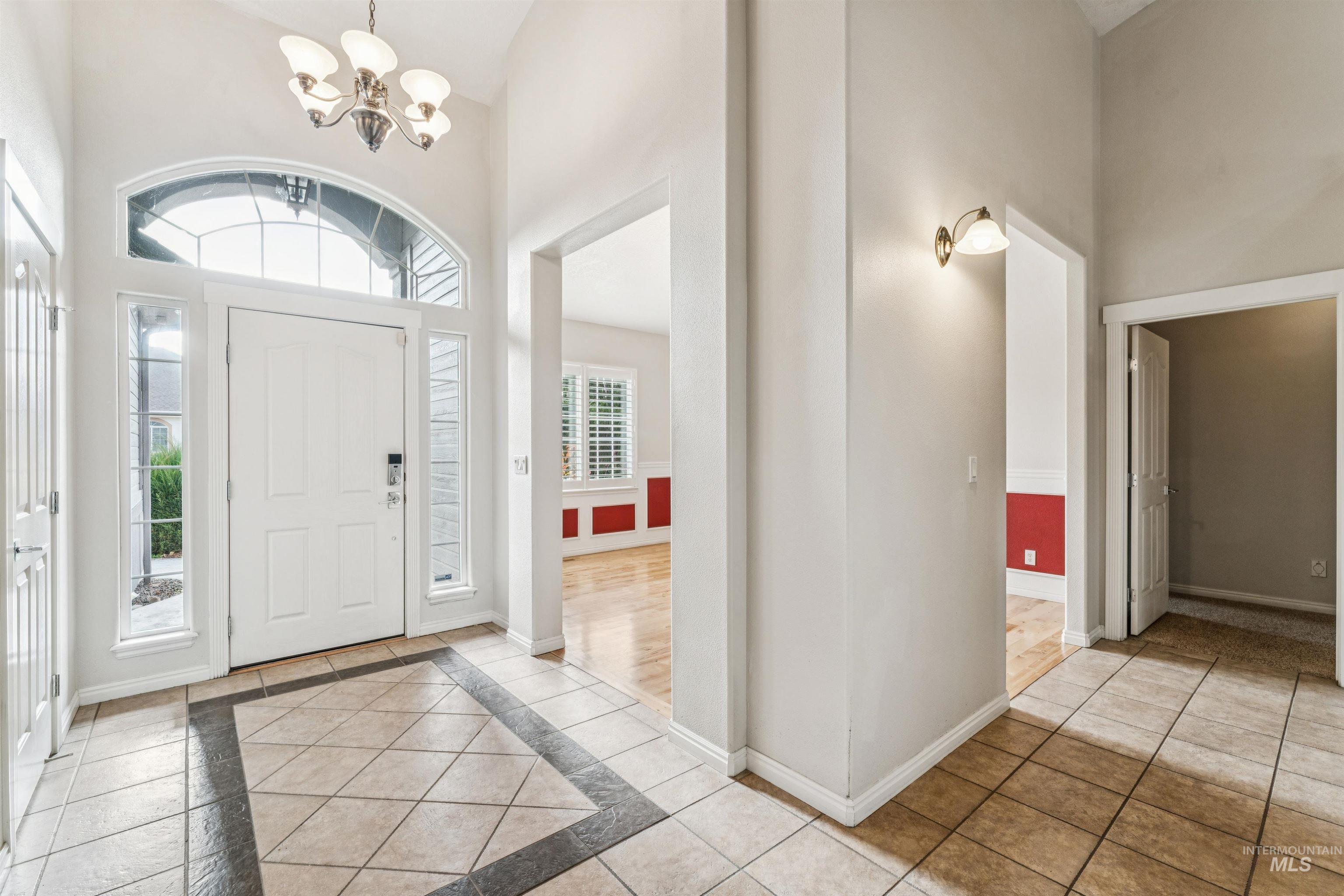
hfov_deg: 98.5
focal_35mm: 16
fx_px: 579
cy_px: 448
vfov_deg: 75.5
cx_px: 672
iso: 400
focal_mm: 15.5
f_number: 13
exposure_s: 1/13
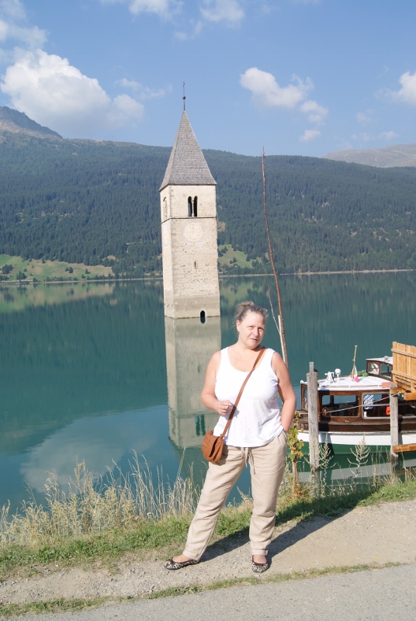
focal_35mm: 33
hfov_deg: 40.1
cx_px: 208
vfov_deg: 57.2
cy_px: 310
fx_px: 570
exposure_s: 1/640
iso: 100
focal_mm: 22
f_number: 5.6
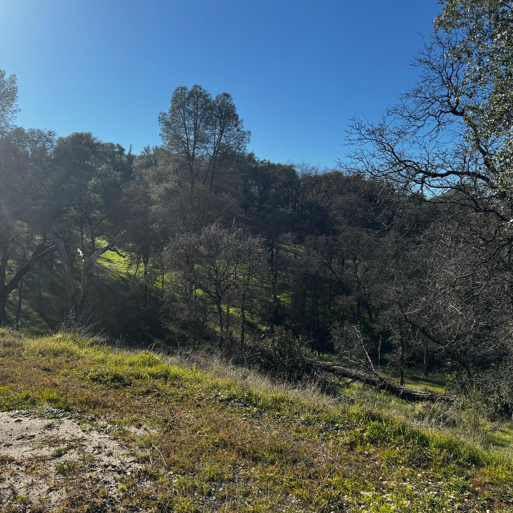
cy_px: 260
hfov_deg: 54.9
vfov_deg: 55.6
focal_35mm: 29
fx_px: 486
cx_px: 189
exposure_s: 1/3802
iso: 80
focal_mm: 6.76
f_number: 1.78
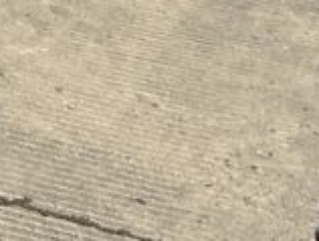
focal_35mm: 181
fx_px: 1671
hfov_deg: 10.5
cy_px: -488
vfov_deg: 7.3
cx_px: -155
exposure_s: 1/1786
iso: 25
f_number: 1.8
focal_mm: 3
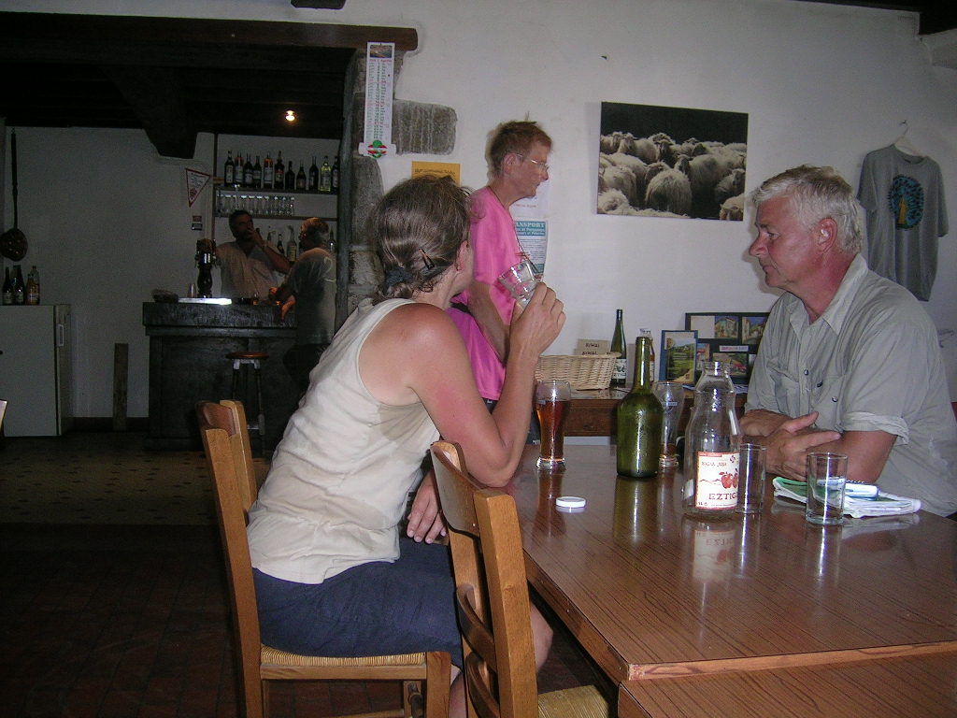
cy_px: 359
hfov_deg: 52.6
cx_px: 478
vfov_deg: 40.7
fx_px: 968
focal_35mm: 35
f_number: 2.8
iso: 93
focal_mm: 5.4
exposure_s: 1/60.1
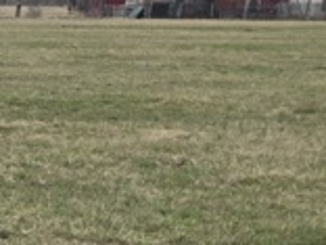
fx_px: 1384
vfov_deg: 9.9
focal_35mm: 147
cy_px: 297
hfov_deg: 9.9
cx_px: -677
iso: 12
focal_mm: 6.3
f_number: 1.7
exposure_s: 1/624
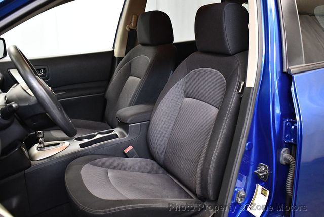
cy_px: 108
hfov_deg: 53.1
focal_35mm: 36
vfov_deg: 36.9
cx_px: 162
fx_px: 324
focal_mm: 18
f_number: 3.5
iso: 3200
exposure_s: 1/100
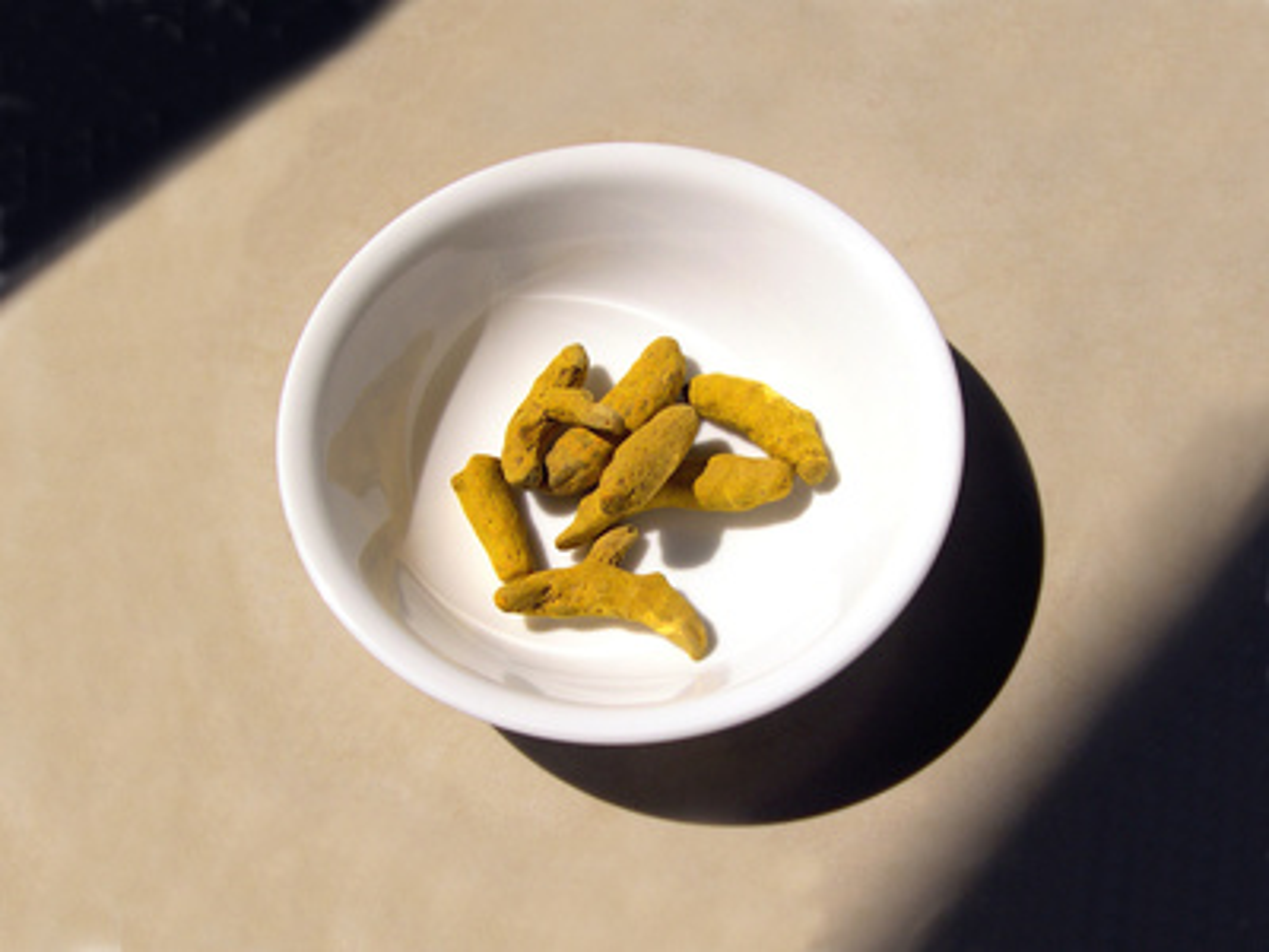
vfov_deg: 37.7
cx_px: 634
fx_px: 1393
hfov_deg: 49.0
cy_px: 476
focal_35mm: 38
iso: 100
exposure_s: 1/631
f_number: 7.6
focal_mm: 8
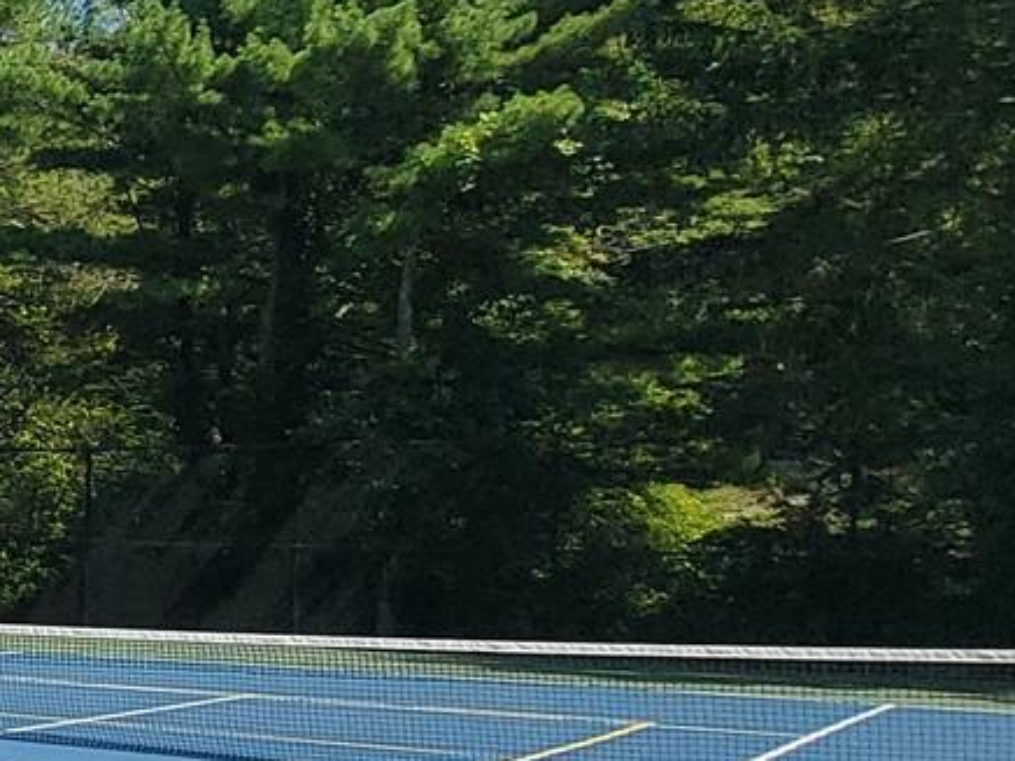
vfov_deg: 23.7
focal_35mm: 61
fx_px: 1789
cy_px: 586
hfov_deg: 18.5
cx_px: -1066
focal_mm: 2.2
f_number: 2.2
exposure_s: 1/1468
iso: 50
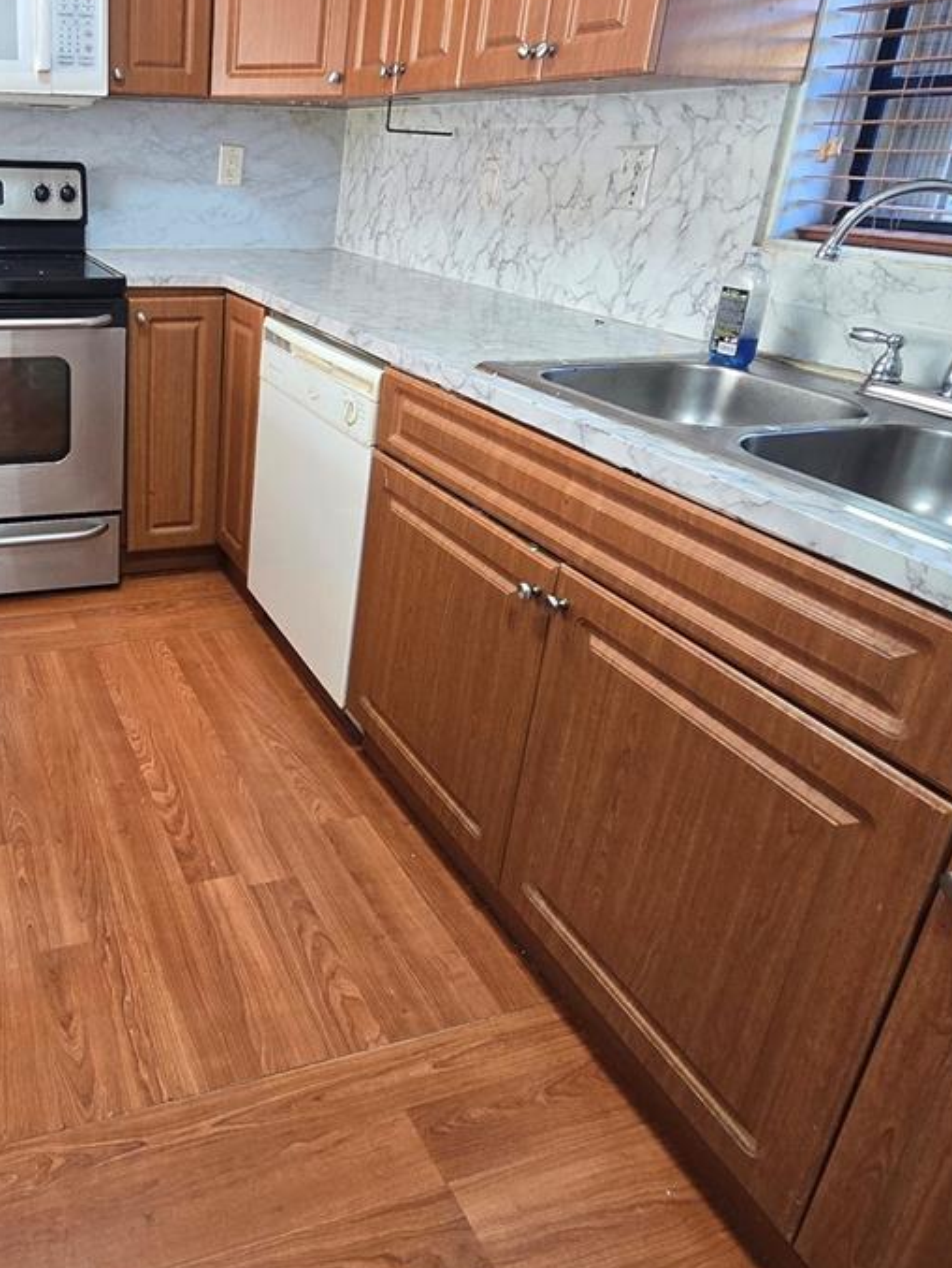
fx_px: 843
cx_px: 144
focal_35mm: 23
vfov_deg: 72.5
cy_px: 464
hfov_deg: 53.5
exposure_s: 1/60
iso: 160
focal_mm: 2.2
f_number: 2.2
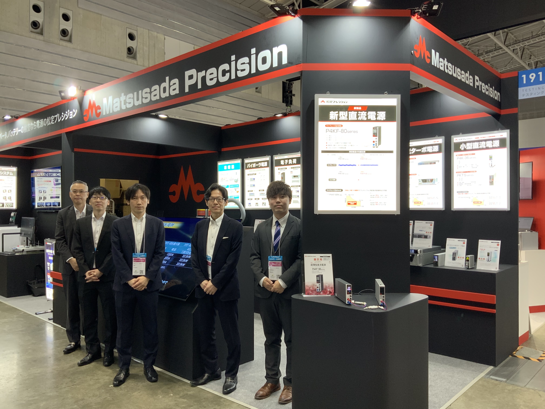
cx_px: 272
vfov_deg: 48.2
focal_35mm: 29
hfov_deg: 61.7
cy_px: 204
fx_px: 457
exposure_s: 1/100
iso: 64
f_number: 1.8
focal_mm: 3
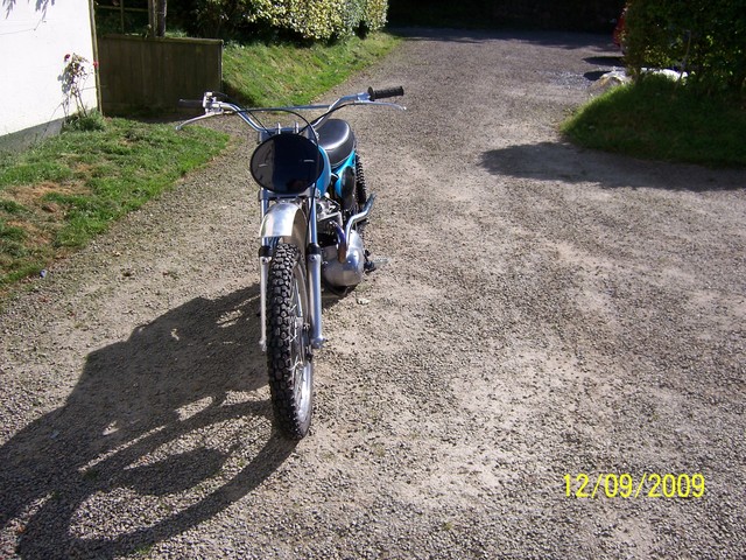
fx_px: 711
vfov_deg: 42.9
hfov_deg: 55.4
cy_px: 280
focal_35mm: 33
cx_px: 373
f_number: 3.4
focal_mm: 5.5
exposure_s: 1/750
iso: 80
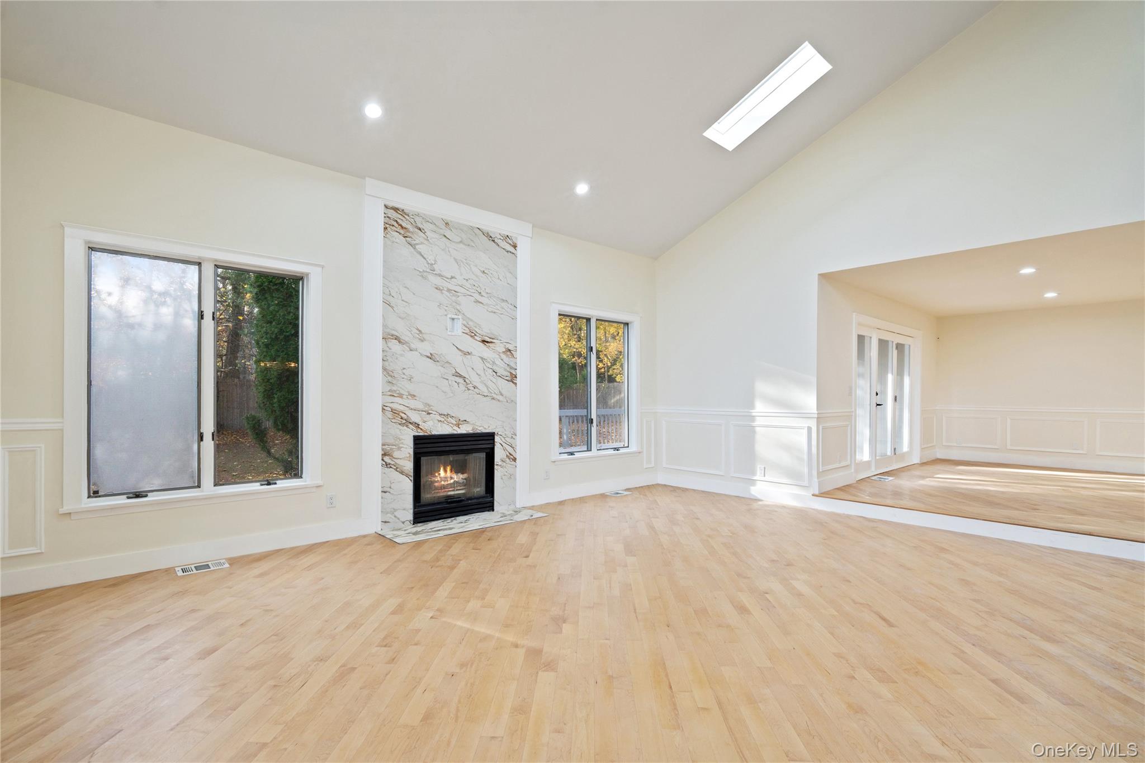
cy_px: 382
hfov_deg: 96.7
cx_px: 572
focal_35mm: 16
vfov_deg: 73.7
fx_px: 509
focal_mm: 16
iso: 250
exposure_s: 1/10
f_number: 5.6
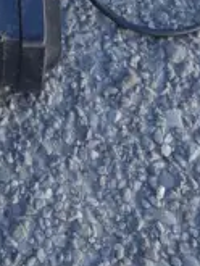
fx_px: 1523
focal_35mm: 198
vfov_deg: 8.5
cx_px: -251
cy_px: -498
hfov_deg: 7.1
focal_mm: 16
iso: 200
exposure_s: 1/160
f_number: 4.5
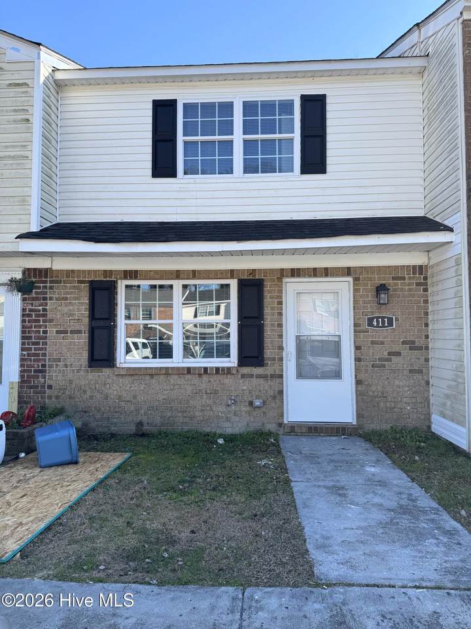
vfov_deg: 71.6
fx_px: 435
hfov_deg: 56.8
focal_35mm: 24
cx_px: 236
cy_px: 314
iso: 80
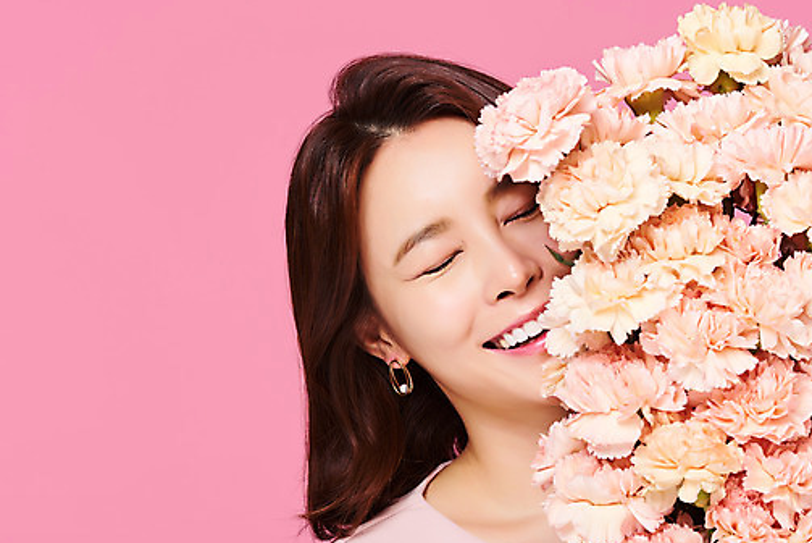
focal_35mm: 125
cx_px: 341
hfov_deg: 16.4
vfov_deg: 11.0
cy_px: 304
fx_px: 2821
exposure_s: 1/125
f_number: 16
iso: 64
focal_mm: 105
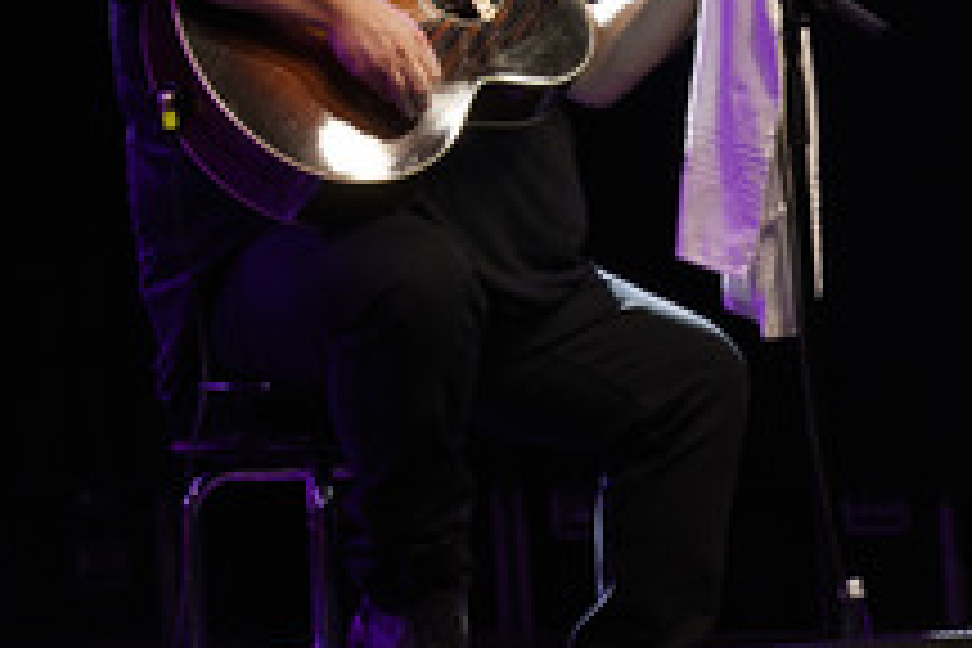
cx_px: 421
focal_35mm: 250
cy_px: 140
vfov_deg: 5.5
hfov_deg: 8.2
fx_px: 6749
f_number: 7.1
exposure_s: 1/60
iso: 640
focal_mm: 120
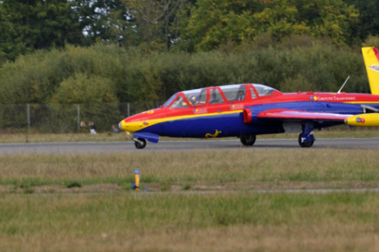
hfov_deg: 2.0
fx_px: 10890
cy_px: 126
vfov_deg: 1.3
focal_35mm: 1036
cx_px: 301
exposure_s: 1/200
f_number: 7.1
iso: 200
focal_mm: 300
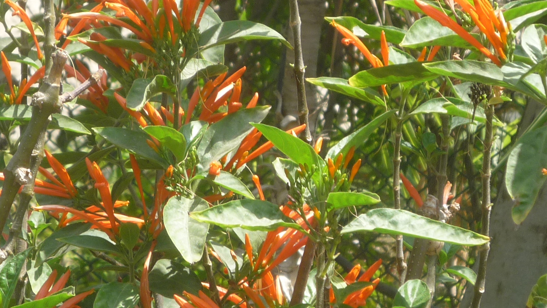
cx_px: 274
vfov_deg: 7.1
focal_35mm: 170
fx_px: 2466
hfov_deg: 12.7
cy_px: 151
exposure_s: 1/125
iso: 100
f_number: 5.4
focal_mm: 12.2
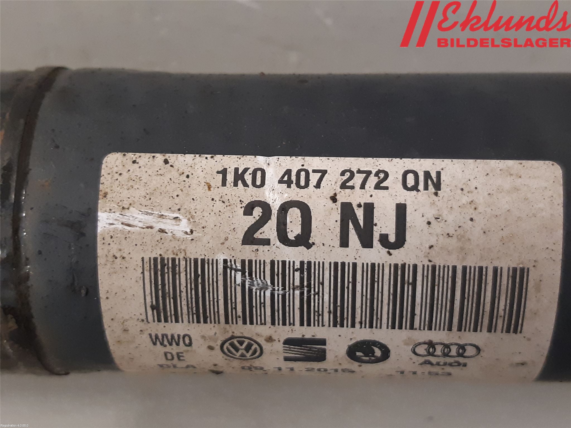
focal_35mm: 26
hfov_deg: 67.3
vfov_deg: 53.1
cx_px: 286
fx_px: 429
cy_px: 214
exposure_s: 1/50
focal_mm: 3.93
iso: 250
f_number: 1.7
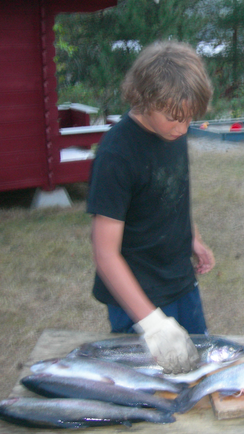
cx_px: 265
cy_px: 215
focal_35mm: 56
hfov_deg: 20.5
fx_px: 644
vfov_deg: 37.2
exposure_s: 1/2.5
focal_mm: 7.8
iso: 200
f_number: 2.8
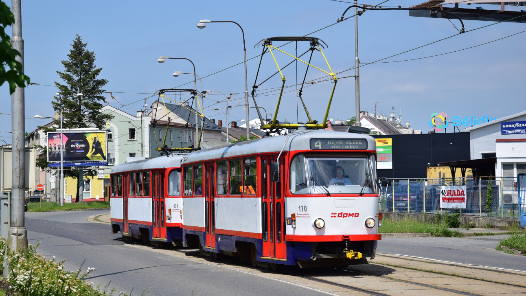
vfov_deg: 12.4
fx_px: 1367
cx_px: 262
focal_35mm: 98
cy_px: 129
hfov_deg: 21.8
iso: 200
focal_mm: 62
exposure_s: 1/1000
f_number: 6.3
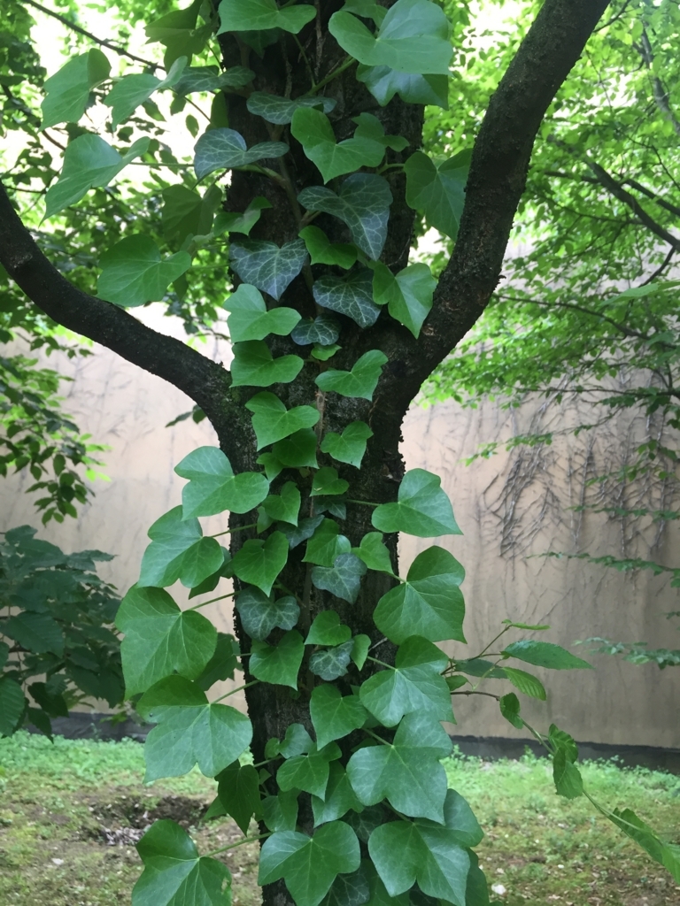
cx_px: 340
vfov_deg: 61.7
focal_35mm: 29
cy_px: 453
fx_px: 760
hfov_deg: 48.2
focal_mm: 4.15
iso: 32
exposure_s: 1/33
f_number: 2.2
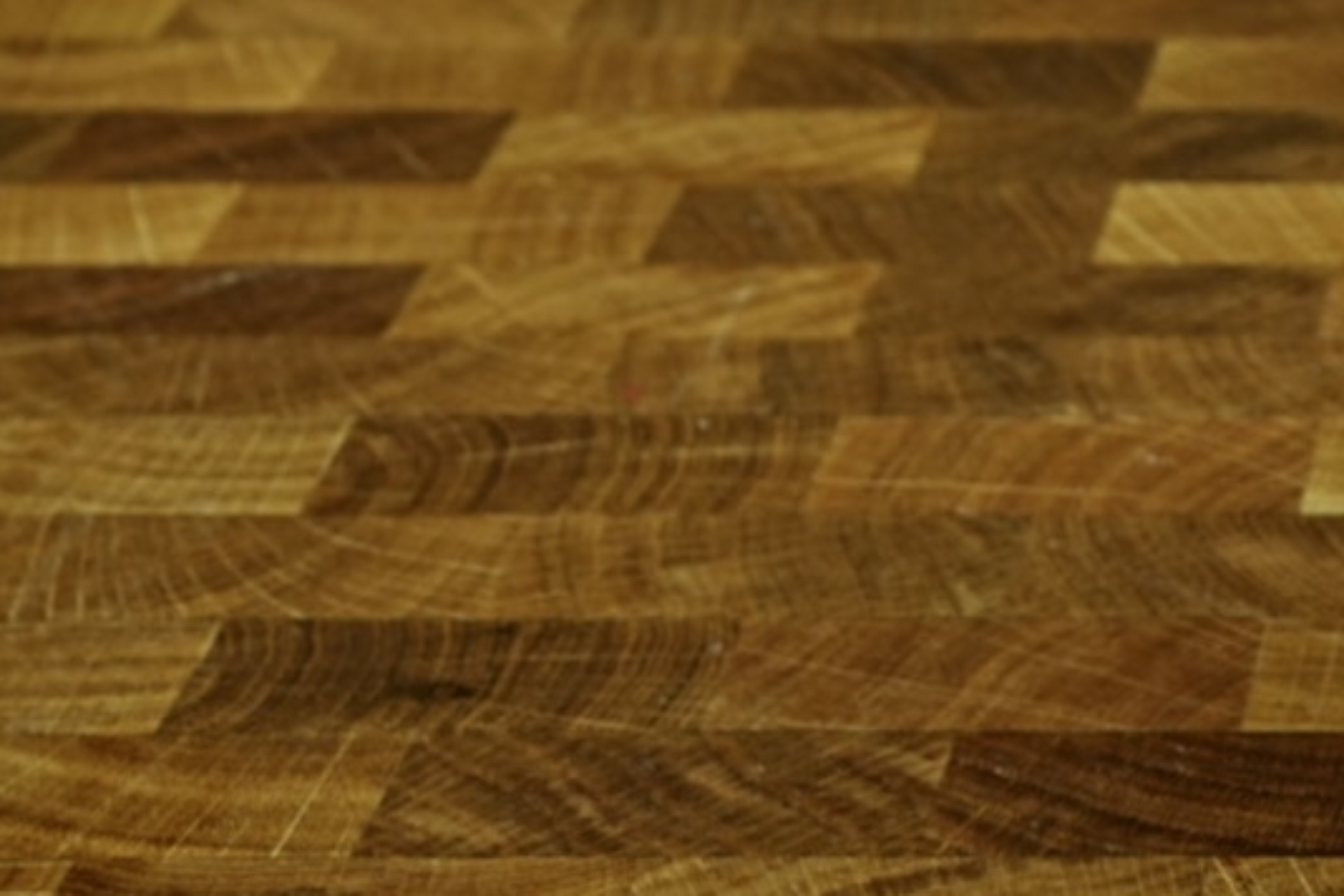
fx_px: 4392
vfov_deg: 11.4
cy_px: -237
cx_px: 1932
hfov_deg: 16.1
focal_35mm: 118
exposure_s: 1/50
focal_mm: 26.6
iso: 250
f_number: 6.3
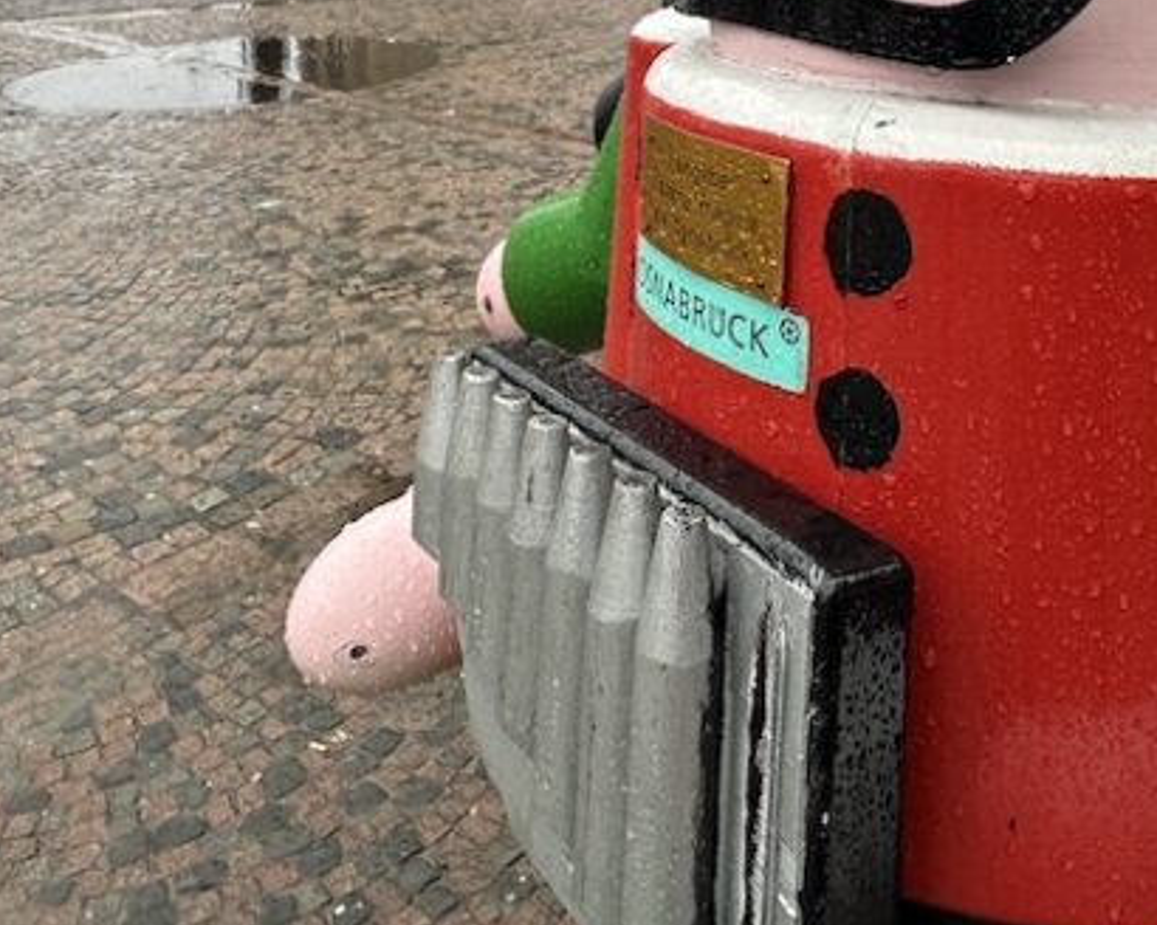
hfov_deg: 46.7
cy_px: -161
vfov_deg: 32.3
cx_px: 672
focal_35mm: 39
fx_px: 1335
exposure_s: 1/99
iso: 100
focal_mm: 2.22
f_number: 2.2
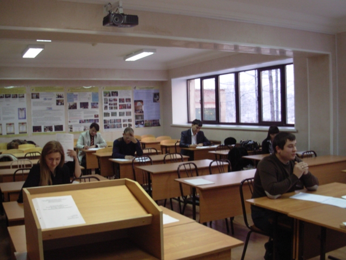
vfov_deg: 37.7
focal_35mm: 38
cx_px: 173
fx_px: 380
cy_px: 130
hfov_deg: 49.0
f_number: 2.9
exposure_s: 1/32
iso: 159
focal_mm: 6.3
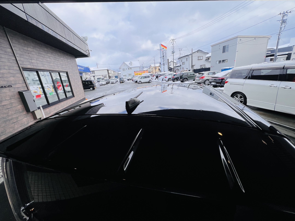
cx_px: 148
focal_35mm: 13
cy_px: 110
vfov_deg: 89.9
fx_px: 111
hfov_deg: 106.2
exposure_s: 1/708
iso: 32
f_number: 1.8
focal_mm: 1.57
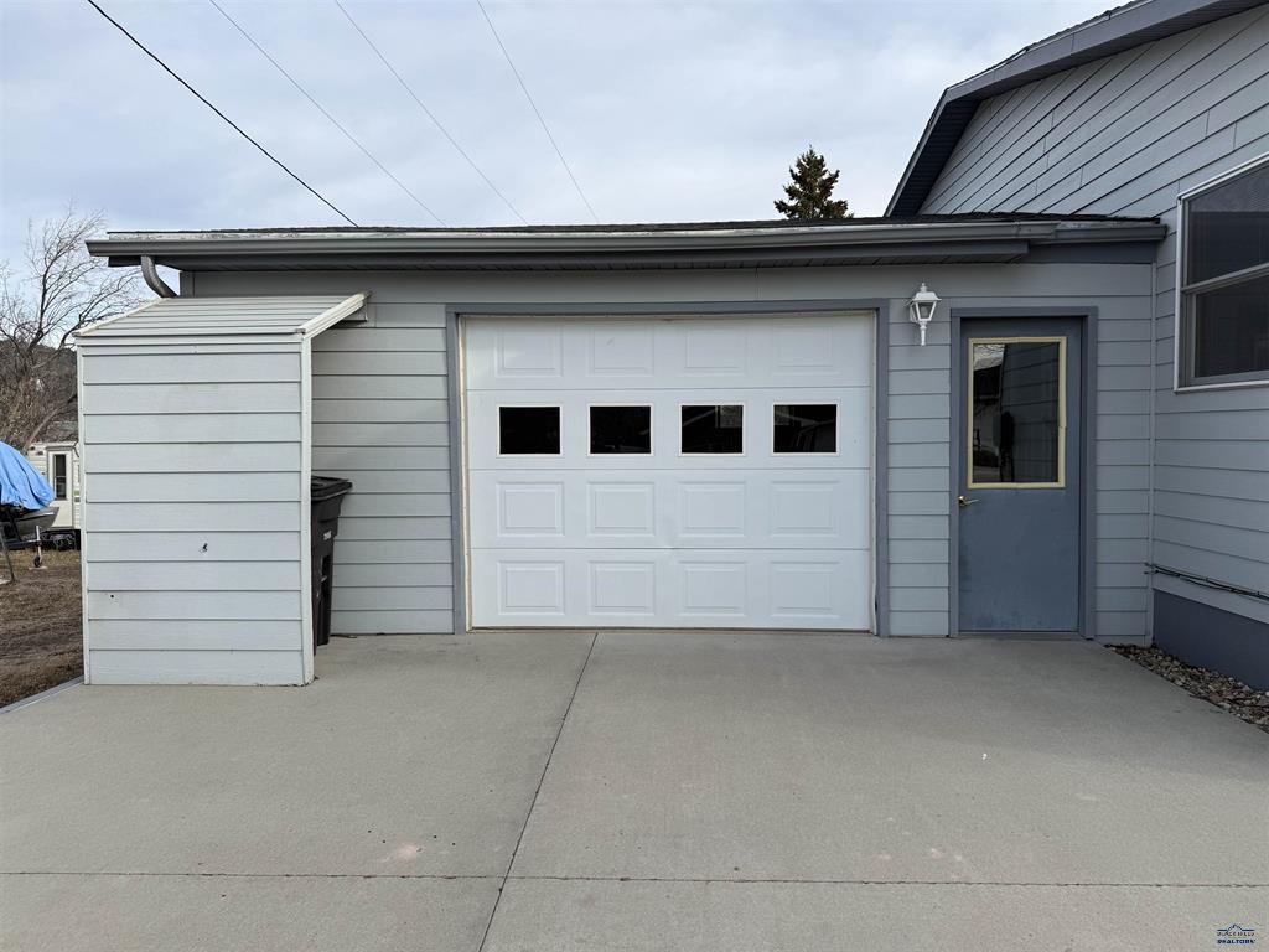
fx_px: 880
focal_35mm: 24
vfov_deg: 56.8
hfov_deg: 71.6
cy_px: 476
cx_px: 634
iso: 80
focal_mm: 6.76
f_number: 1.78
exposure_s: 1/3145
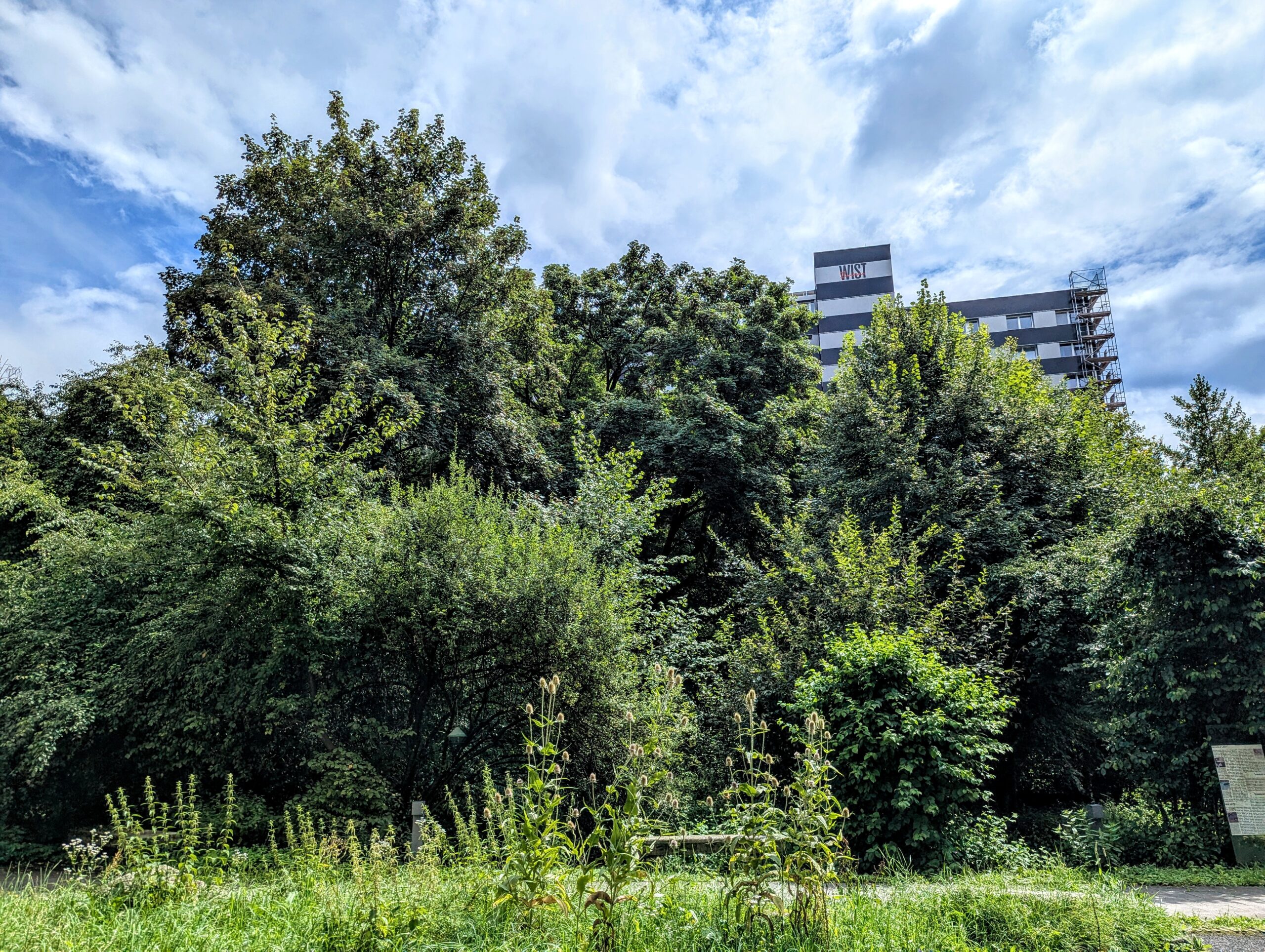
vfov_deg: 56.9
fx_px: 878
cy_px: 476
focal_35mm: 24
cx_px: 632
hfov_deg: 71.5
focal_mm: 6.81
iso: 48
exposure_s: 1/5952
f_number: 1.85
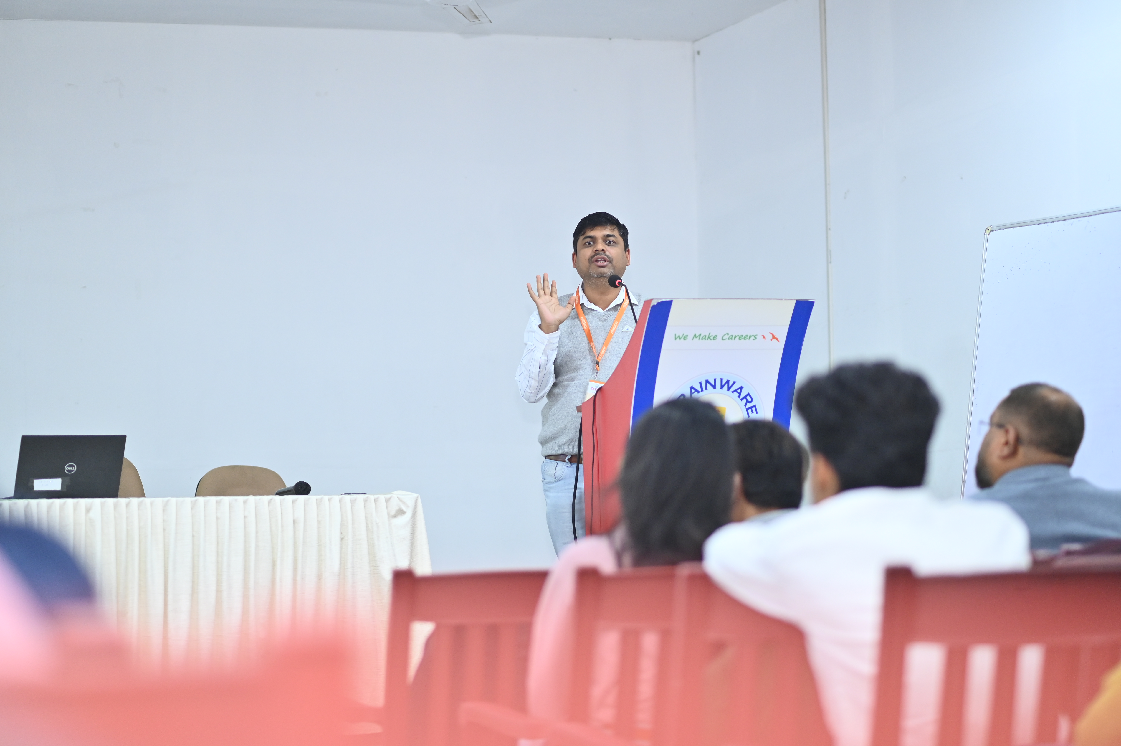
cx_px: 560
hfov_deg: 23.9
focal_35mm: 85
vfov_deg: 16.1
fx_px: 2645
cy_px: 373
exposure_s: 1/100
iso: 1000
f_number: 2.5
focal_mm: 85
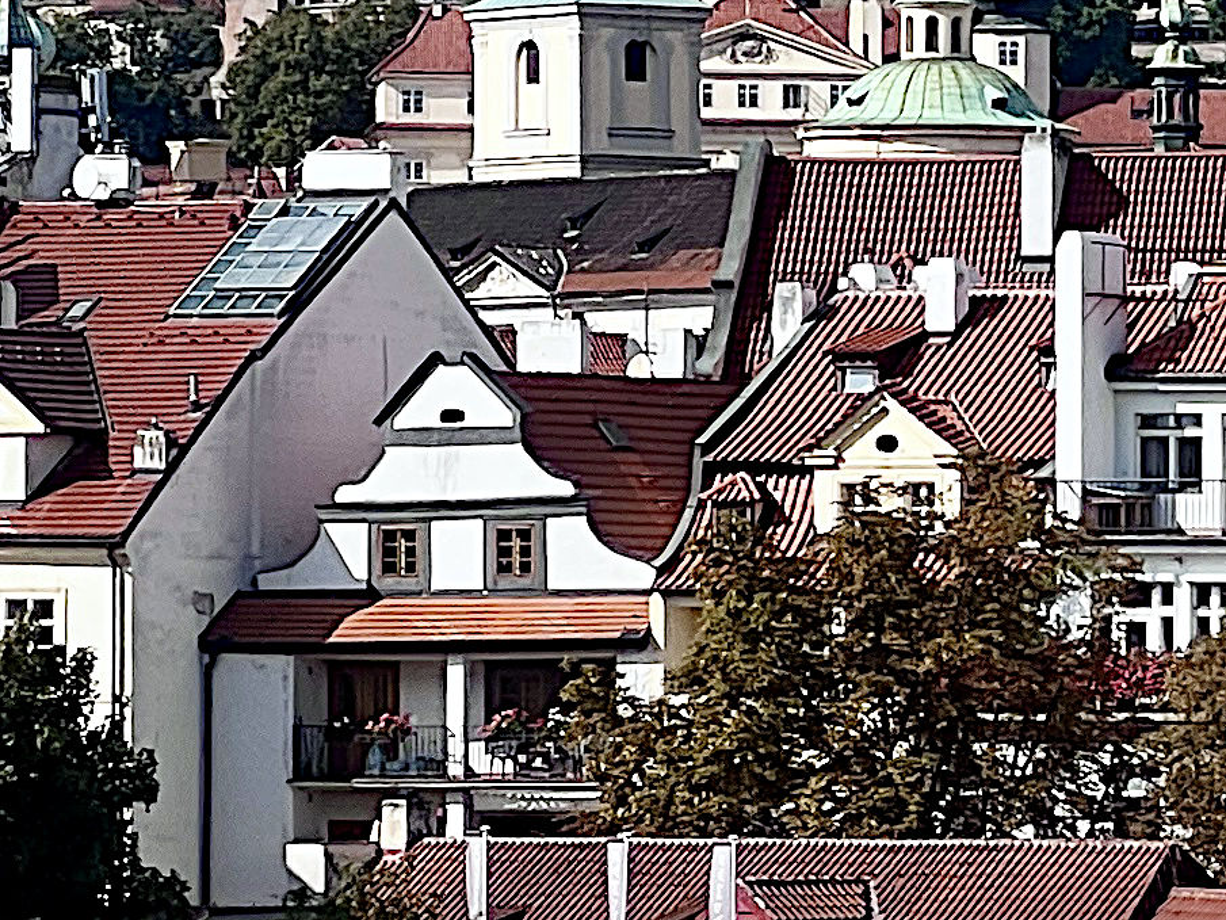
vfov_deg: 4.3
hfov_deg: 5.6
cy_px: 477
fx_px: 12150
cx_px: 2688
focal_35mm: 343
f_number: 2.8
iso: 32
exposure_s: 1/1119
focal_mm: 9
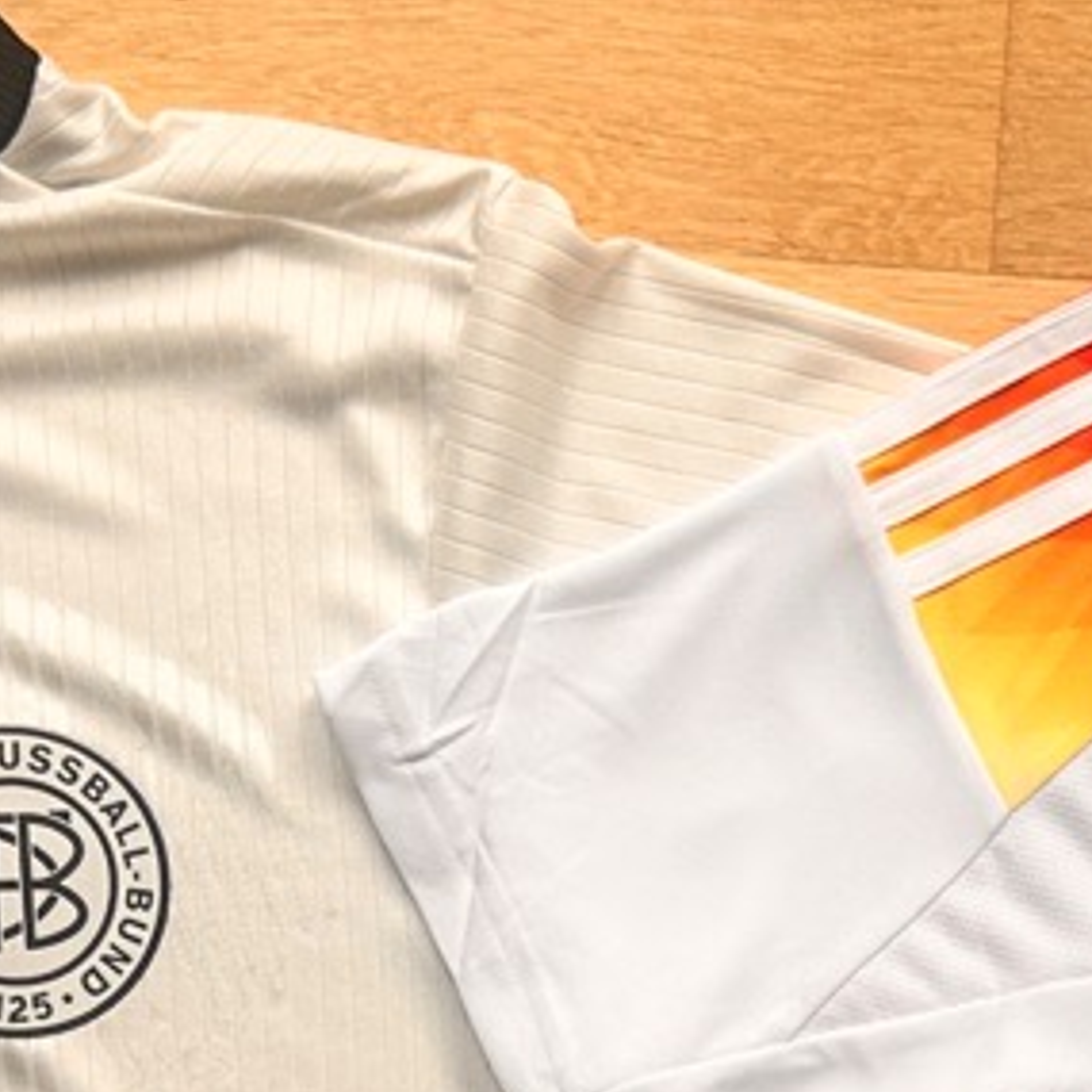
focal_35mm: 119
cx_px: 958
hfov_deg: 14.5
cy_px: 1544
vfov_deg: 13.9
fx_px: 4247
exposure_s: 1/162
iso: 64
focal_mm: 6.86
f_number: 1.78
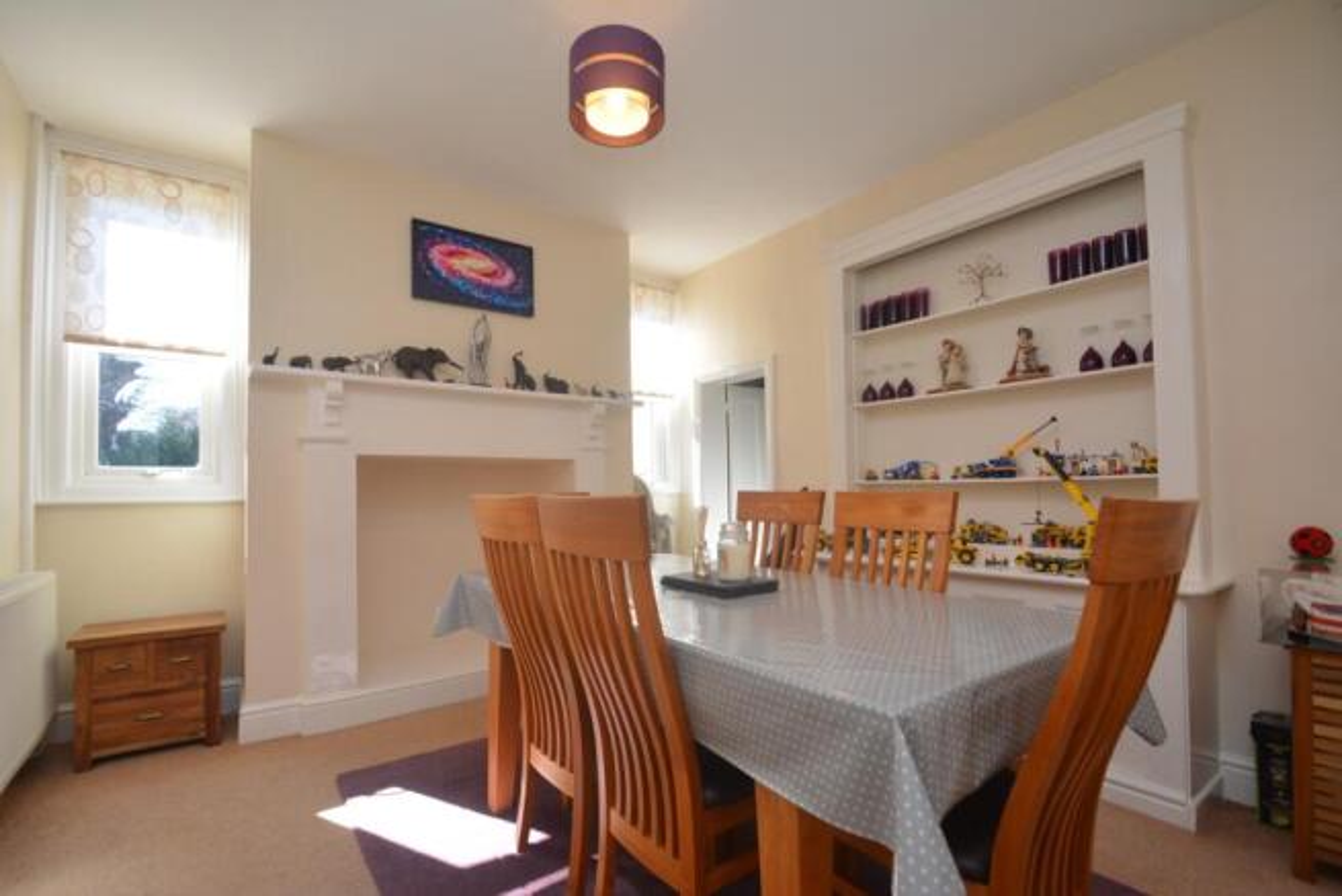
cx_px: 671
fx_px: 559
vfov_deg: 77.4
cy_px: 448
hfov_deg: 100.4
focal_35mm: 15
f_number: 4.5
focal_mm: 10
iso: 200
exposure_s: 1/100
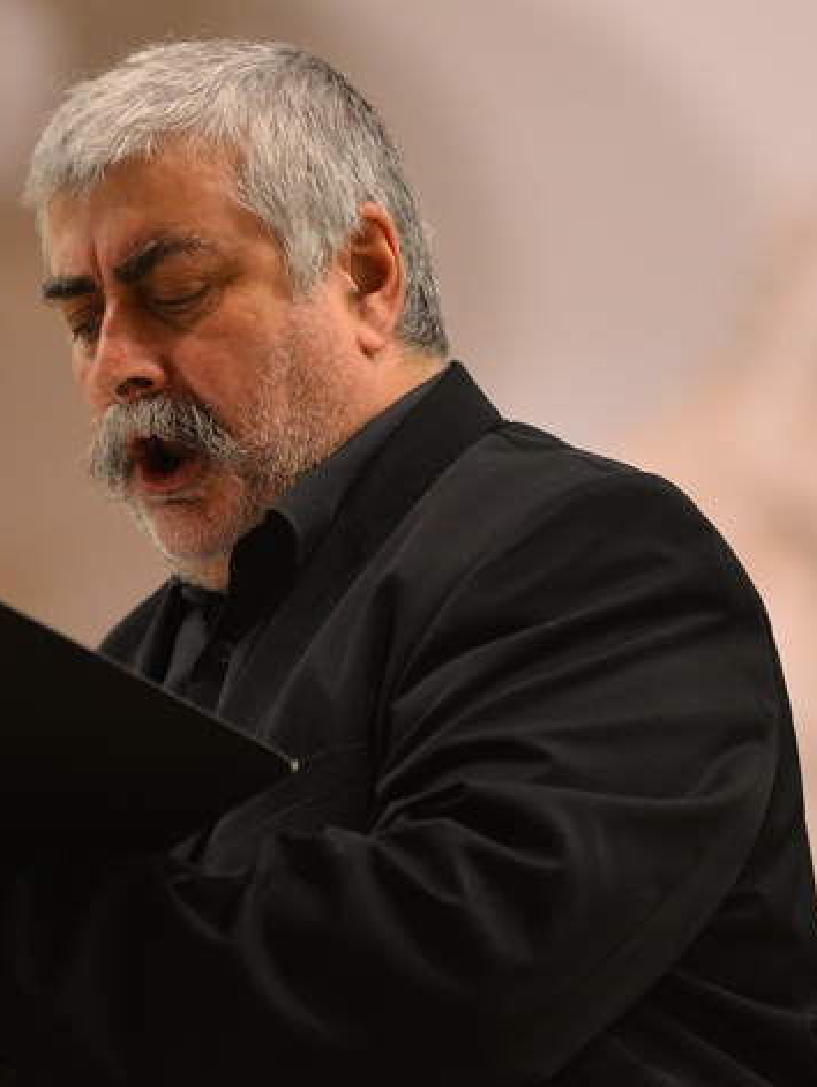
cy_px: 510
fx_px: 13136
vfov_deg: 4.7
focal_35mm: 418
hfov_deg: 3.6
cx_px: 127
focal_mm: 200
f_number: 2.8
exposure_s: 1/160
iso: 1000
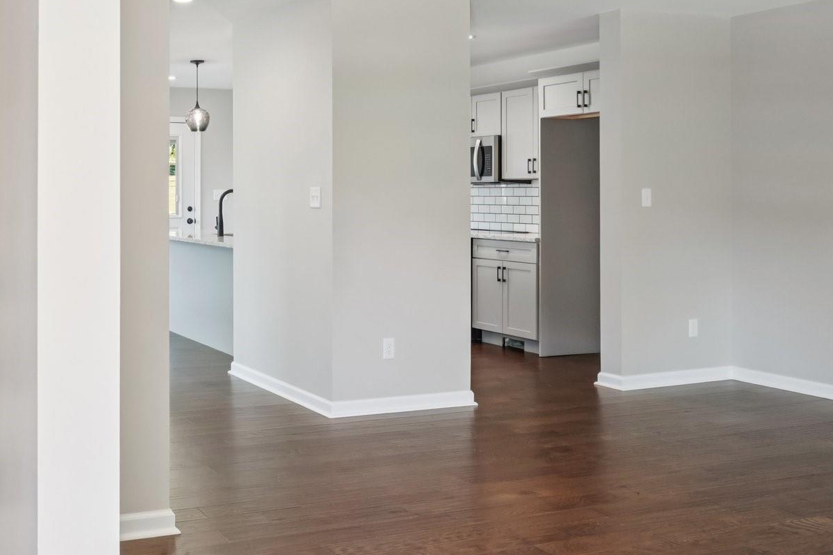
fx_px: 833
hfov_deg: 49.6
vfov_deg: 36.7
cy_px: 216
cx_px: 150
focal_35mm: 36
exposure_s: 1/25
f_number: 8
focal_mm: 14
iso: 400
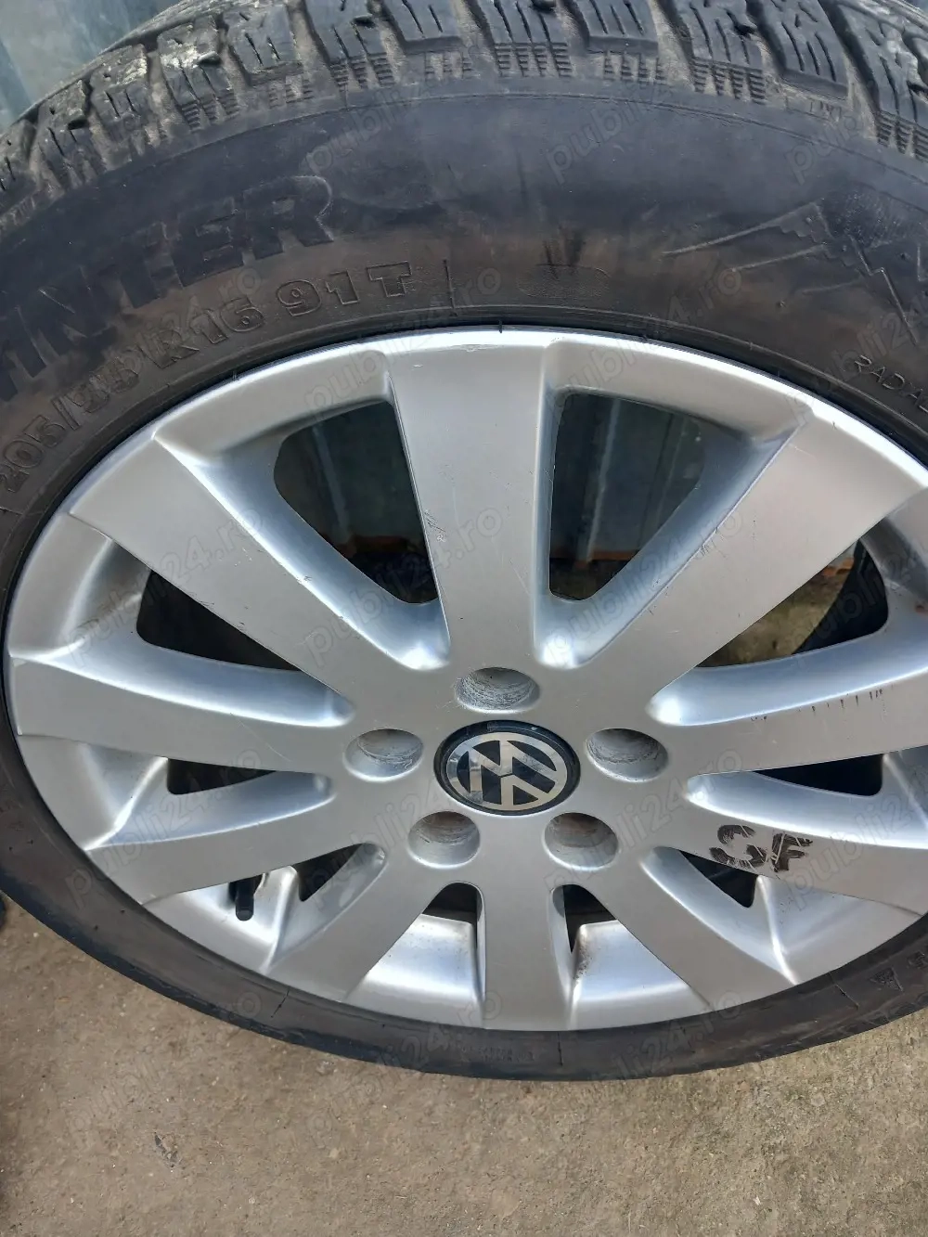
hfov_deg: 51.4
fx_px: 965
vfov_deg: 65.3
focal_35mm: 27
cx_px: 464
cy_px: 618
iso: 25
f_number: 1.8
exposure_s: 1/100
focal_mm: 4
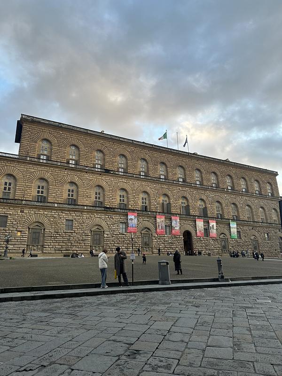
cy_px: 188
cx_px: 141
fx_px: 261
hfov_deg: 56.8
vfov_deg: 71.6
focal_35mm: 24
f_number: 1.78
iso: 64
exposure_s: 1/132
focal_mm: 6.86
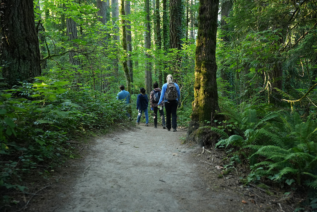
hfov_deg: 48.8
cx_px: 158
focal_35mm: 40
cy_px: 106
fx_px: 350
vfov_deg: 33.7
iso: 3200
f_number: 2.8
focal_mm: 39.7
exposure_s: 1/125
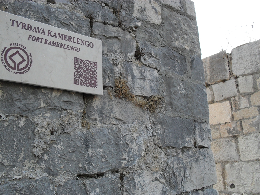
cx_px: 130
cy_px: 98
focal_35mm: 35
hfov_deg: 52.6
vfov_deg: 40.7
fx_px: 263
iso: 100
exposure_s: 1/125
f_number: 3.2
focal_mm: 6.3
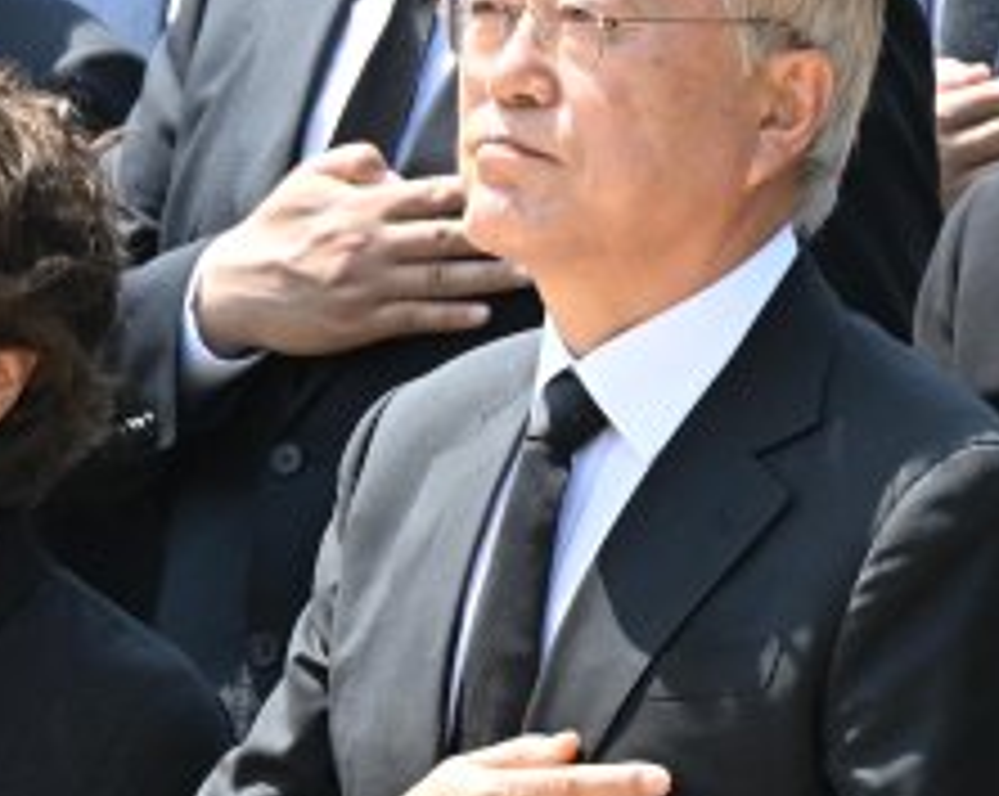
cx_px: 432
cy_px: 304
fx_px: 19990
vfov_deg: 2.3
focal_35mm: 677
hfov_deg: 2.9
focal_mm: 200
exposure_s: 1/800
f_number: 14
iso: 3200
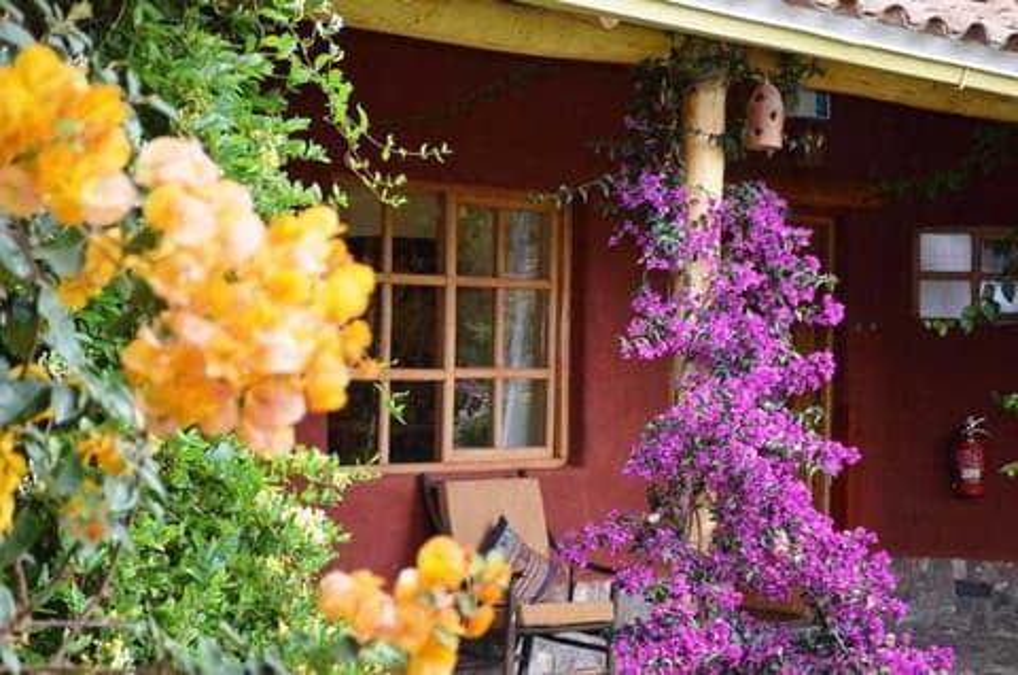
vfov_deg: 18.8
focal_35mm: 72
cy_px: 338
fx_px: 2032
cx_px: 509
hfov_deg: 28.1
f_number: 5.3
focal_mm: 48
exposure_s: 1/125
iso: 250
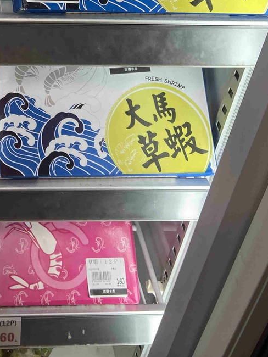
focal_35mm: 64
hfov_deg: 21.6
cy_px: -37
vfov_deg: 27.6
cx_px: -36
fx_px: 660
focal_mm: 4.25
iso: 32
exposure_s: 1/135
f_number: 1.8
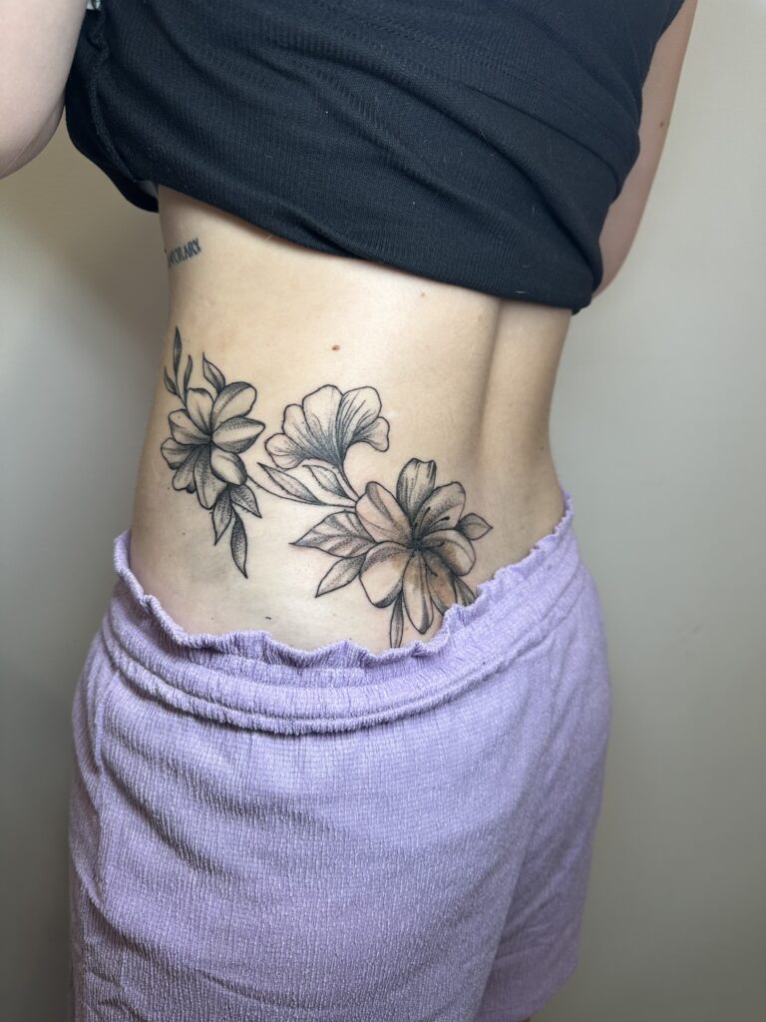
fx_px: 708
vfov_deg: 71.6
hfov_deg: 56.8
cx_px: 383
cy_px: 511
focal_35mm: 24
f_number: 1.78
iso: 64
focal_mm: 6.86
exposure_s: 1/100
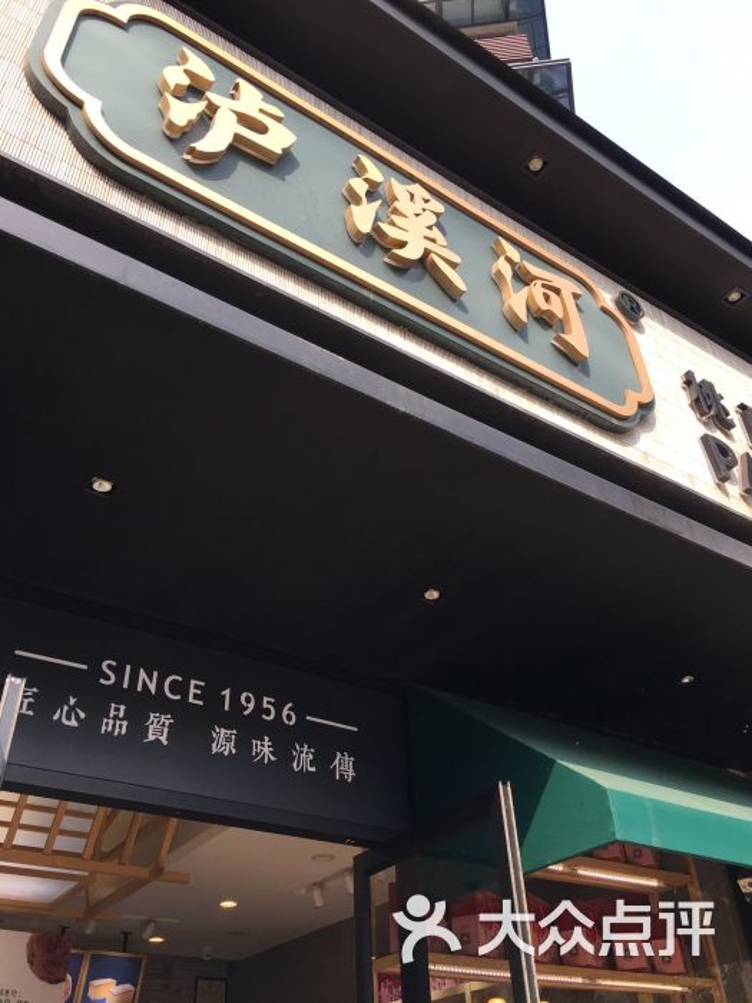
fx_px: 840
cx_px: 376
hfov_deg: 48.2
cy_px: 502
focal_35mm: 29
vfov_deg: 61.7
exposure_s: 1/392
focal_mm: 4.15
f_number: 2.2
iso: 25
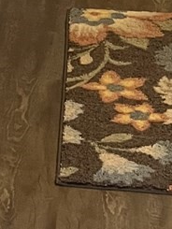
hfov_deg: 9.0
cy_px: -273
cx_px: -45
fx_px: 1079
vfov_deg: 10.8
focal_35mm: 163
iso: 500
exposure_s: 1/60
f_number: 1.6
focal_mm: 5.1
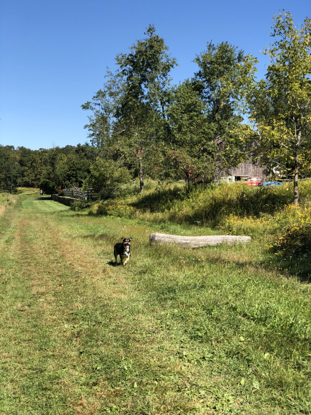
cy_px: 208
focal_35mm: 52
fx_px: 623
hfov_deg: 28.0
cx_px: 156
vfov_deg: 36.8
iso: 16
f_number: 2.4
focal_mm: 6
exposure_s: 1/656
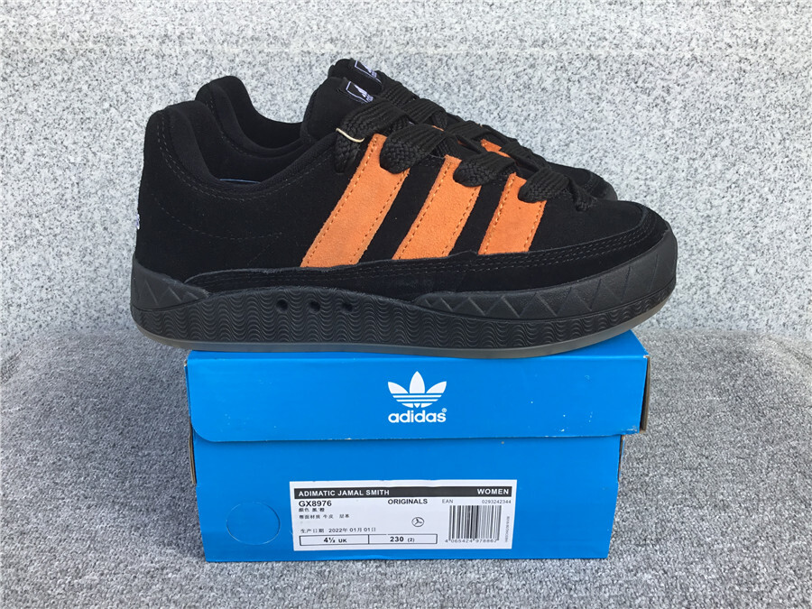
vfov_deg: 45.4
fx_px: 727
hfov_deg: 58.4
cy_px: 304
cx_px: 406
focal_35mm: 31
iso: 25
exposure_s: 1/119
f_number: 2.4
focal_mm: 3.3
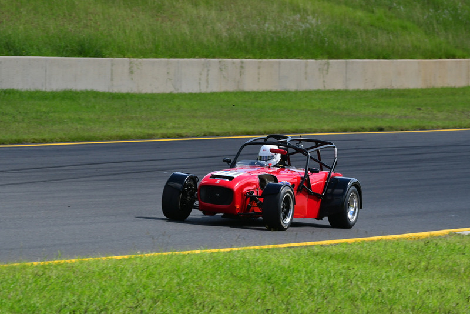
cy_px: 157
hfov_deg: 6.9
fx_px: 3918
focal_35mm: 300
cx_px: 235
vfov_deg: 4.6
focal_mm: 200
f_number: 11
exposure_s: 1/640
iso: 640
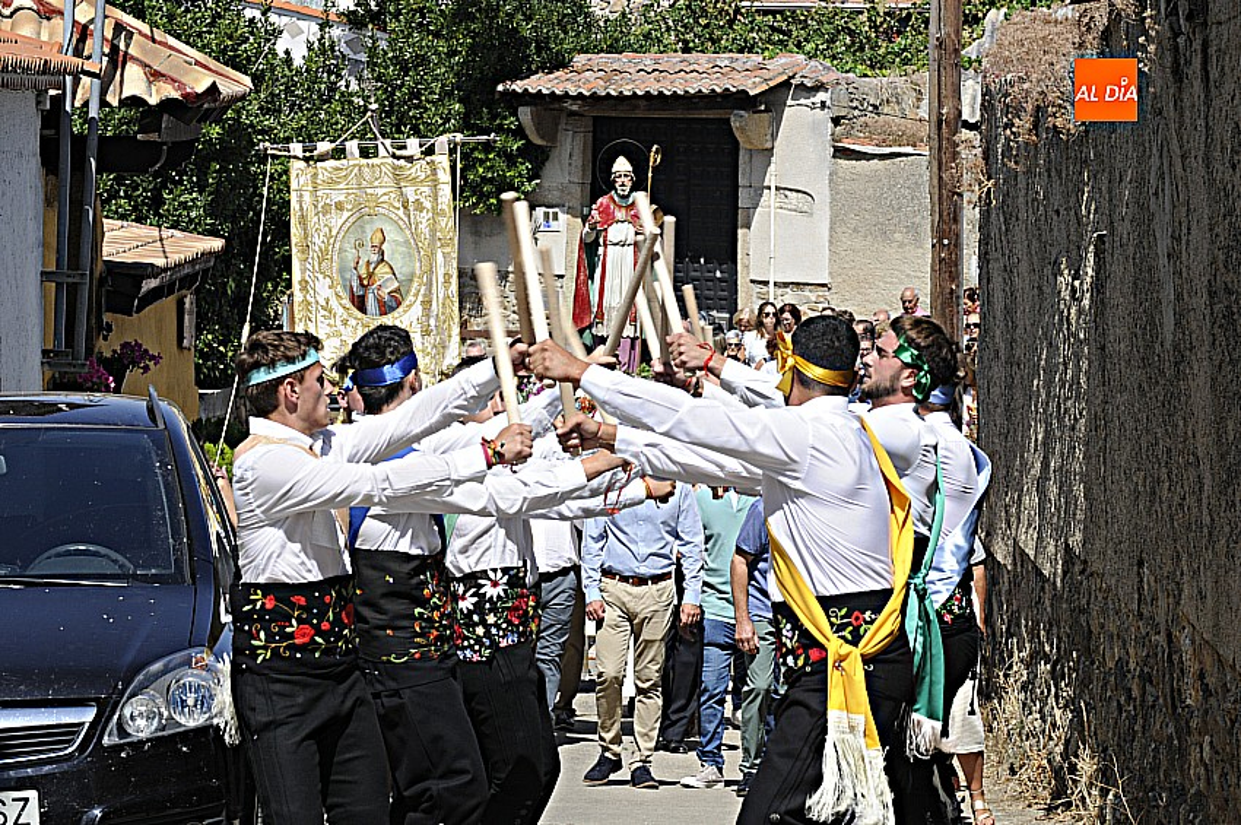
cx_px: 620
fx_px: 6199
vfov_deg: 7.6
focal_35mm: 180
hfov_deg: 11.4
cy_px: 412
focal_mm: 120
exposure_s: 1/160
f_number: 13
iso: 200
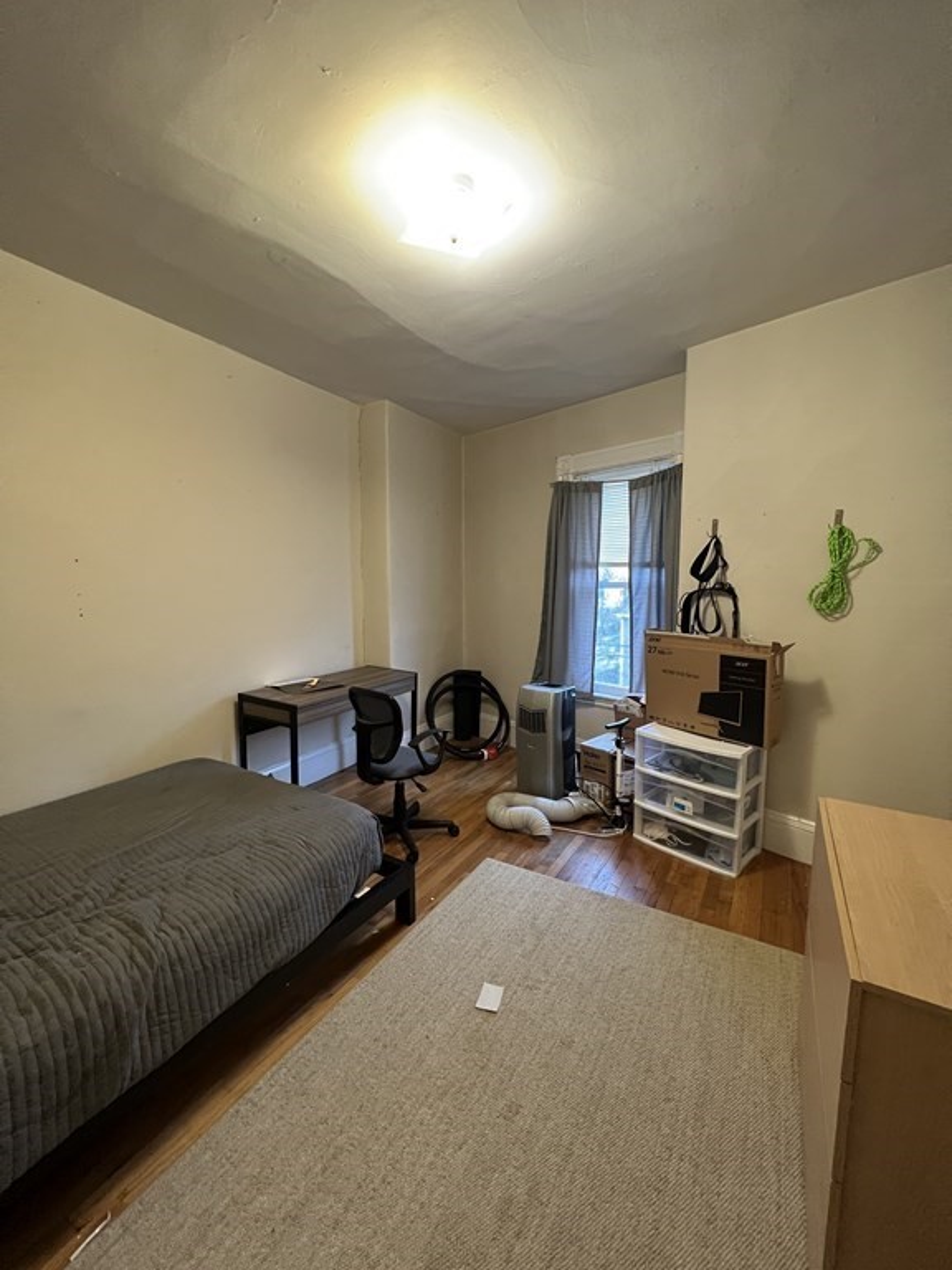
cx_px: 476
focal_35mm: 13
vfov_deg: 106.2
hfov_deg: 89.9
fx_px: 477
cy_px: 635
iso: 400
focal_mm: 1.57
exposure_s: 1/60
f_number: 1.8
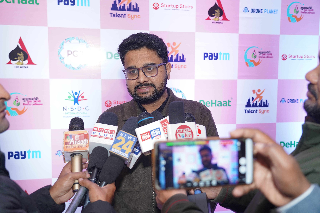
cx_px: 160
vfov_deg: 38.9
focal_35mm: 34
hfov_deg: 55.8
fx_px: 302
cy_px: 106
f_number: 4
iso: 640
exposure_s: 1/125
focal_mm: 34
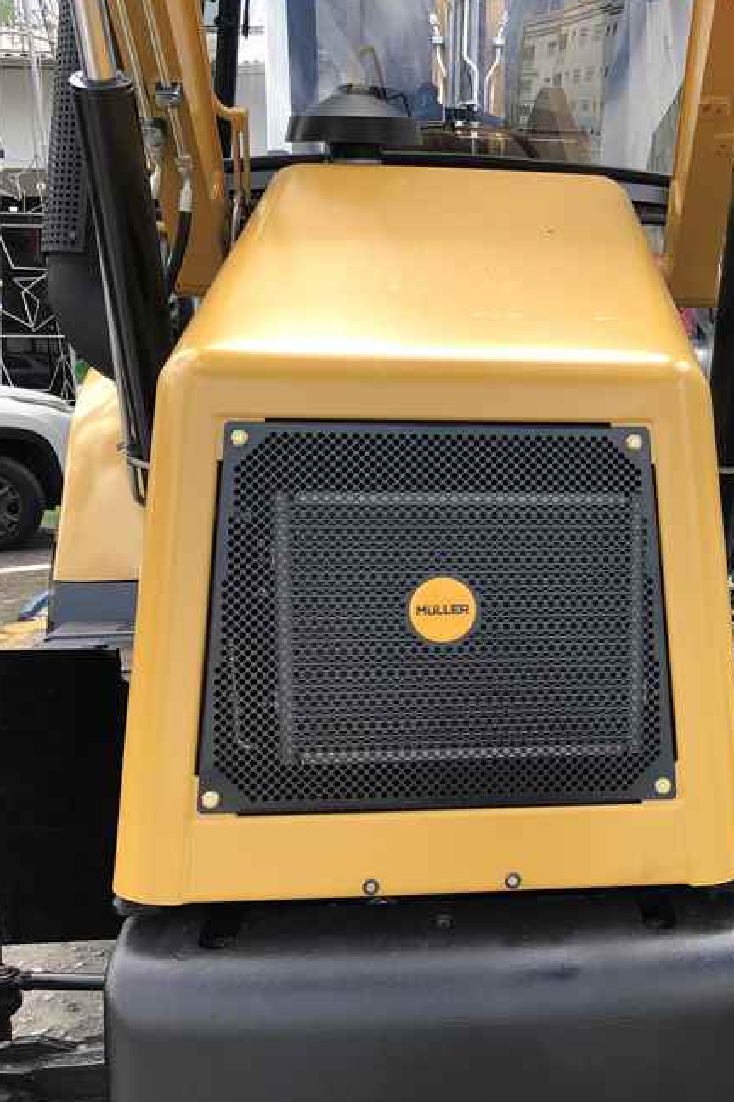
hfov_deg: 27.8
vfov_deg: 42.7
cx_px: 700
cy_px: 580
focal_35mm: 46
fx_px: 1407
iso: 20
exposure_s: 1/372
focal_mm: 3.99
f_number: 1.8
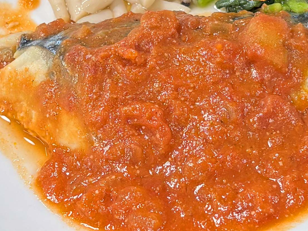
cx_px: 163
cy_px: 86
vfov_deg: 11.1
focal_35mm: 134
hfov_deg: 14.7
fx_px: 1192
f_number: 1.6
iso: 100
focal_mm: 5.96
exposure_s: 1/121
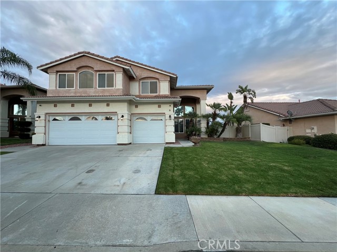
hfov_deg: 106.2
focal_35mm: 13
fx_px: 127
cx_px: 168
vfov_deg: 89.9
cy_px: 126
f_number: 1.8
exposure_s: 1/99
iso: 50
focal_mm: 1.57
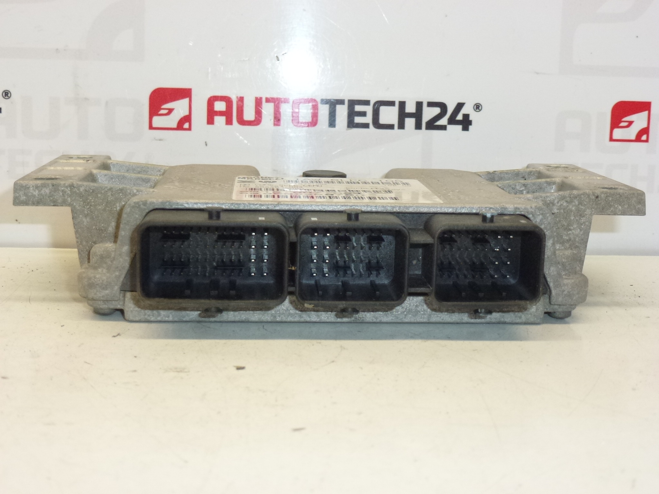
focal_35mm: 49
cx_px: 330
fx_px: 933
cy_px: 247
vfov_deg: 29.7
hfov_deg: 38.9
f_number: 4.1
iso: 400
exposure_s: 1/160
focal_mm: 8.7
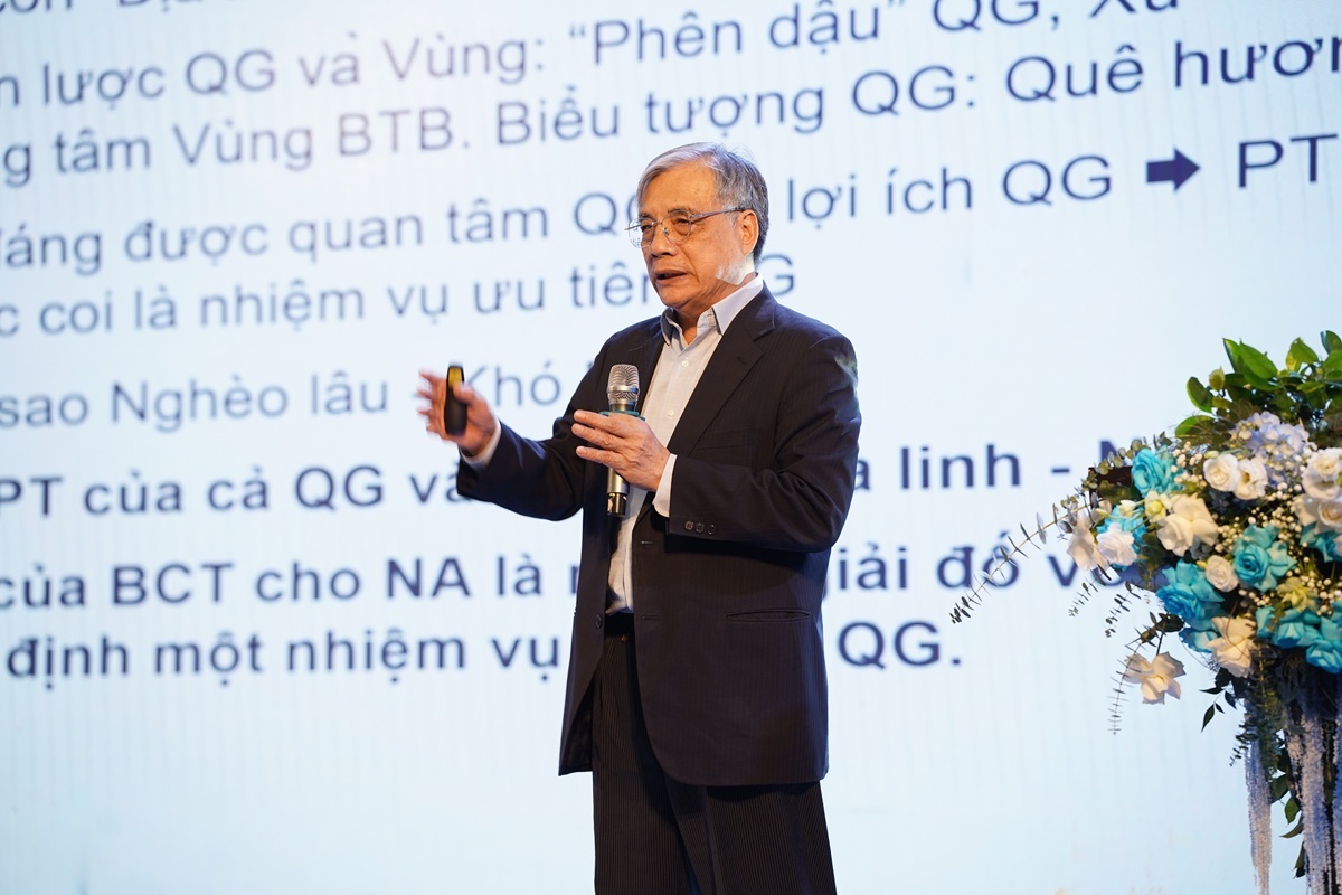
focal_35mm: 124
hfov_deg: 16.6
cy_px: 448
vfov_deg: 11.1
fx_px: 4607
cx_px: 671
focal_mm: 123.6
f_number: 3.5
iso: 320
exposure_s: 1/80
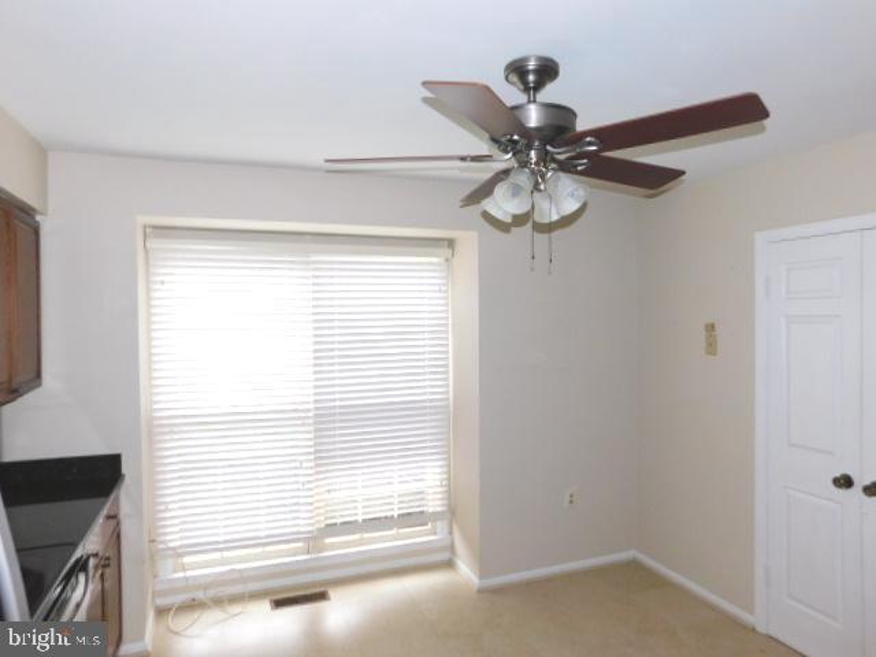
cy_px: 328
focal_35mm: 23
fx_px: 582
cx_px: 438
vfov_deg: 58.9
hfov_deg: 73.9
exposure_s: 1/30
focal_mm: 4
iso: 180
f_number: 3
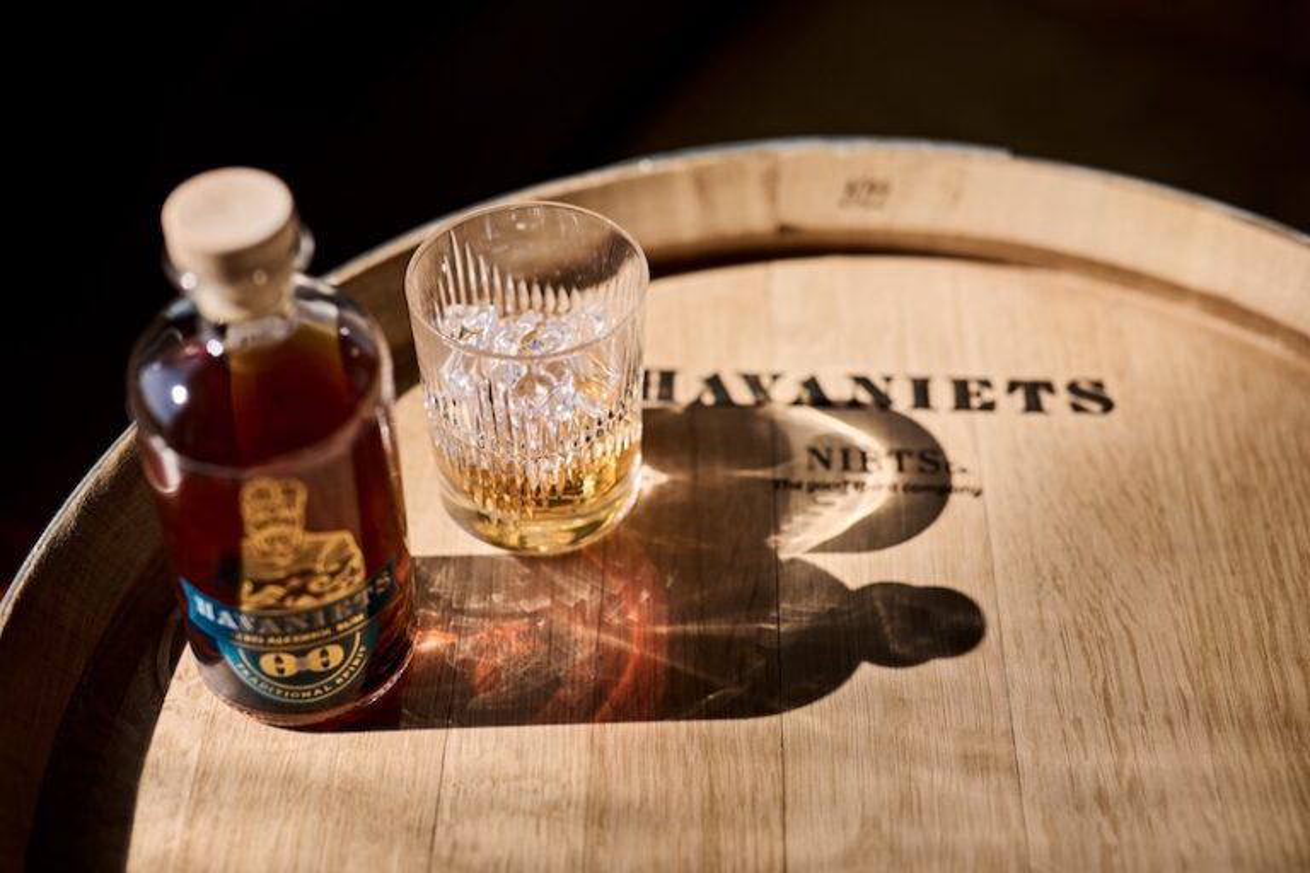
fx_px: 1819
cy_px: 436
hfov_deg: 39.6
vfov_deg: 27.0
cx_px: 655
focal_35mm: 50
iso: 64
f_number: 2
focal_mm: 50
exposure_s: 1/1000
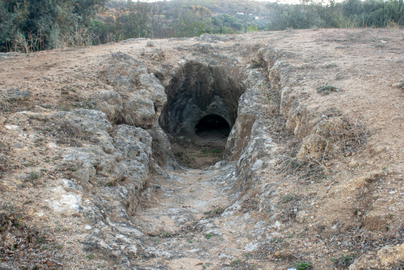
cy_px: 135
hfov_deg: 53.1
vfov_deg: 36.9
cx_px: 202
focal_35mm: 36
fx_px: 404
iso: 100
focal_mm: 24
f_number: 22
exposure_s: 5
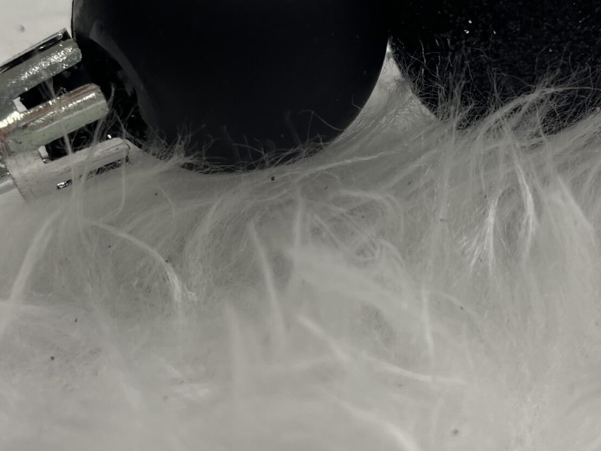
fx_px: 1042
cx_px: 377
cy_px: 137
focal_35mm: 60
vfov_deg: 24.3
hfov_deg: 32.0
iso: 32
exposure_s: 1/101
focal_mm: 4.2
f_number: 1.6
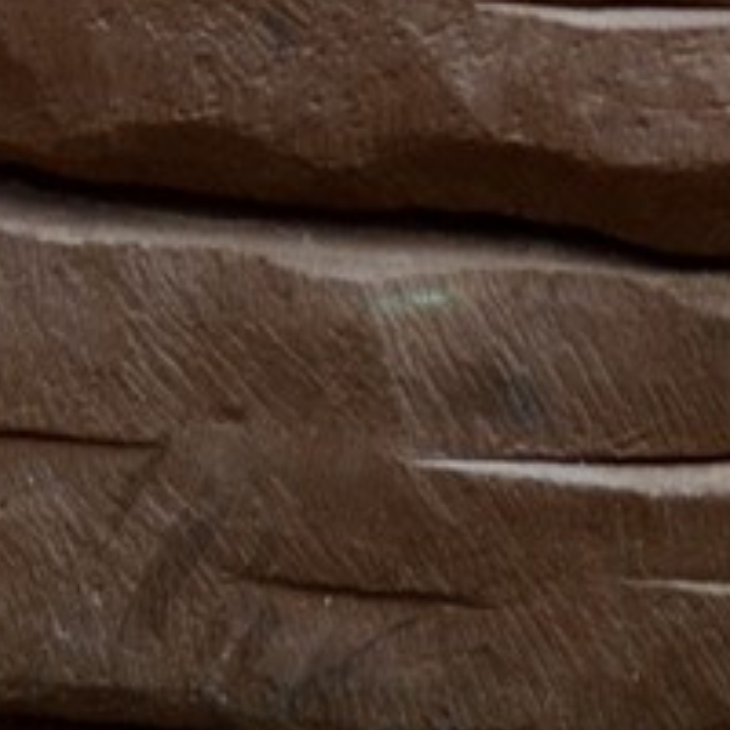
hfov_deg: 4.2
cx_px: 434
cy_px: -1741
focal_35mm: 422
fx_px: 10068
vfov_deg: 4.0
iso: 200
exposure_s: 1/200
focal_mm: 62
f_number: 5.6
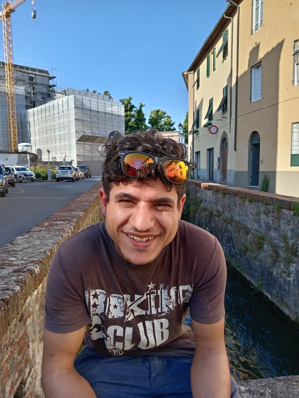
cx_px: 150
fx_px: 311
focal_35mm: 27
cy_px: 199
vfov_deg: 65.3
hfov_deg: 51.4
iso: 100
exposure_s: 1/169
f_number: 1.8
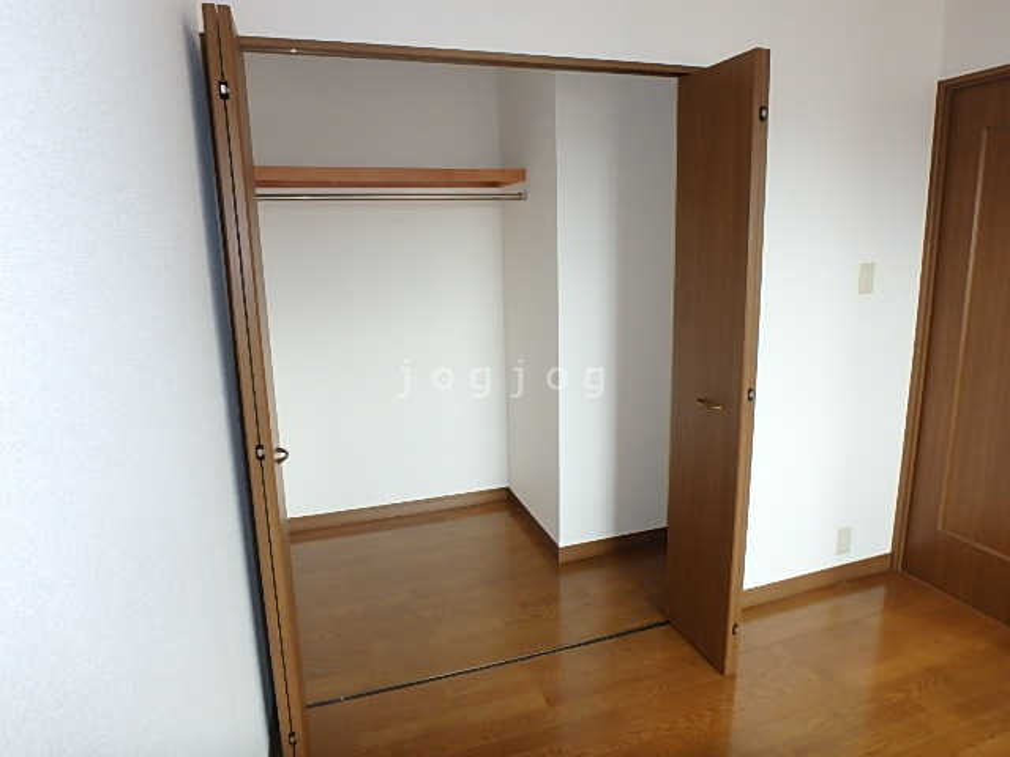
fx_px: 613
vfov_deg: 63.4
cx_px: 505
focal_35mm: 21
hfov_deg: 79.0
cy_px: 378
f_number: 3.5
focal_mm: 3.7
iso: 200
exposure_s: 1/40
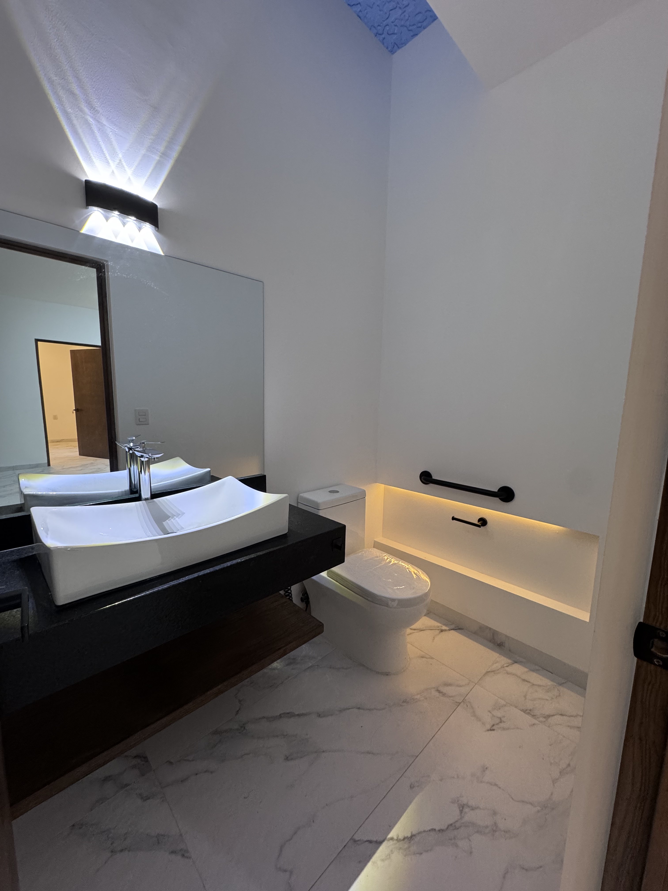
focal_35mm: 14
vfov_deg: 102.1
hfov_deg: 85.7
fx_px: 360
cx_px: 334
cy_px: 446
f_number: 2.2
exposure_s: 1/60
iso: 250
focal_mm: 2.22
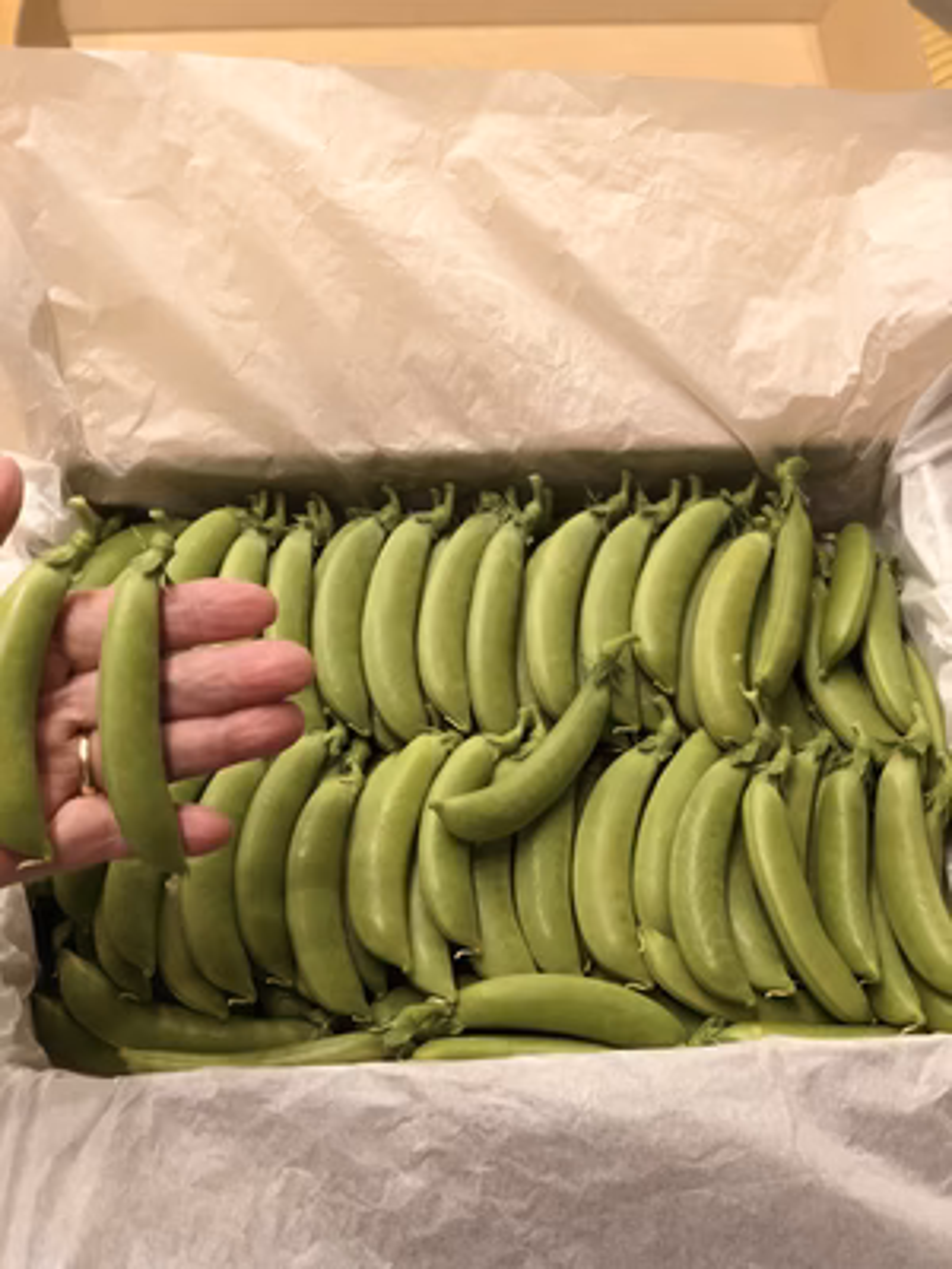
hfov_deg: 28.0
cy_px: 634
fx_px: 1907
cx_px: 476
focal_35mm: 52
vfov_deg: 36.8
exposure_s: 1/25
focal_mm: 6
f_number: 2.4
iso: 125
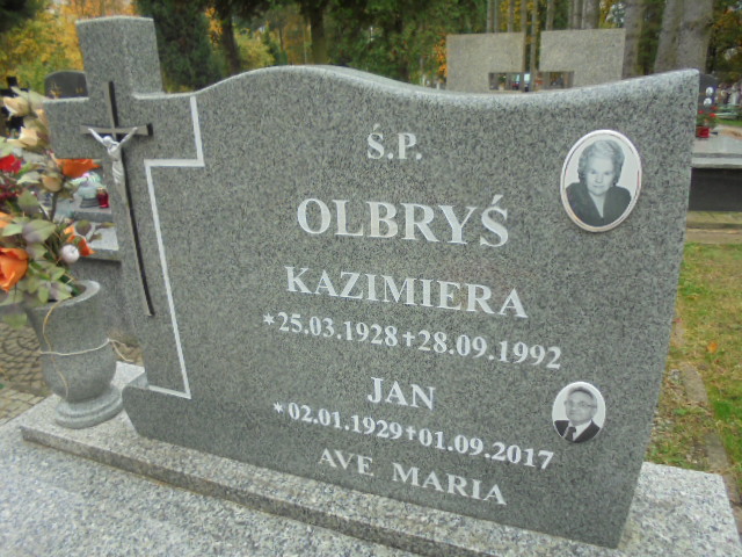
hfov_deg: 67.3
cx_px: 371
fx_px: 557
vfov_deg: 53.1
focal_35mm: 26
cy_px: 278
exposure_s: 1/125
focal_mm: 4.6
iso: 100
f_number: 3.5
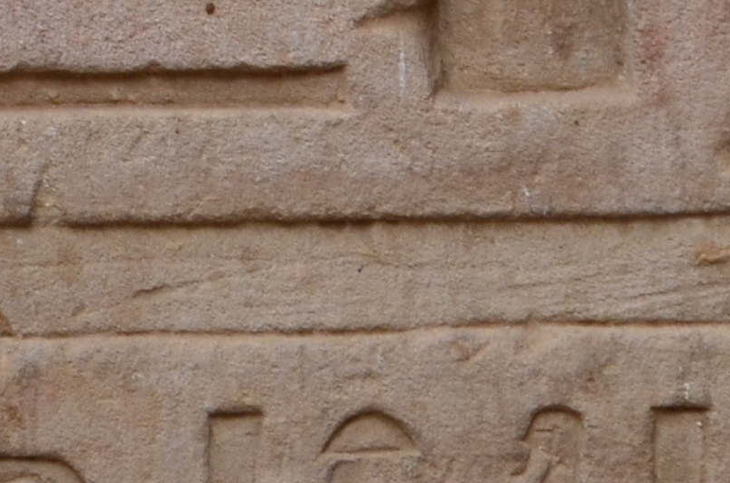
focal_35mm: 311
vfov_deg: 4.3
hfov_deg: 6.6
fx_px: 6293
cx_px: 326
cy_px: -426
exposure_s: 1/60
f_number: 10
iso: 280
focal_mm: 34
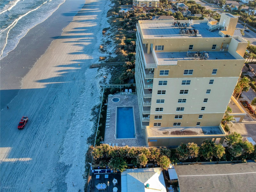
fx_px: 185
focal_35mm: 25
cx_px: 128
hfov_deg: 69.4
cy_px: 96
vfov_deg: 54.9
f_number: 2.6
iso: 100
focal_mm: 4.5
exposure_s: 1/320
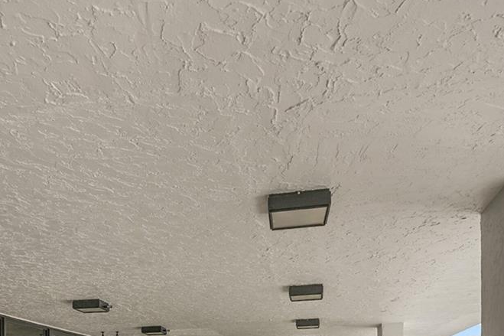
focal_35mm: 34
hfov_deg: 54.4
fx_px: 476
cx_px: 159
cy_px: 400
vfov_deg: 32.4
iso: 100
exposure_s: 1/200
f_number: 9
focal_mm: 14
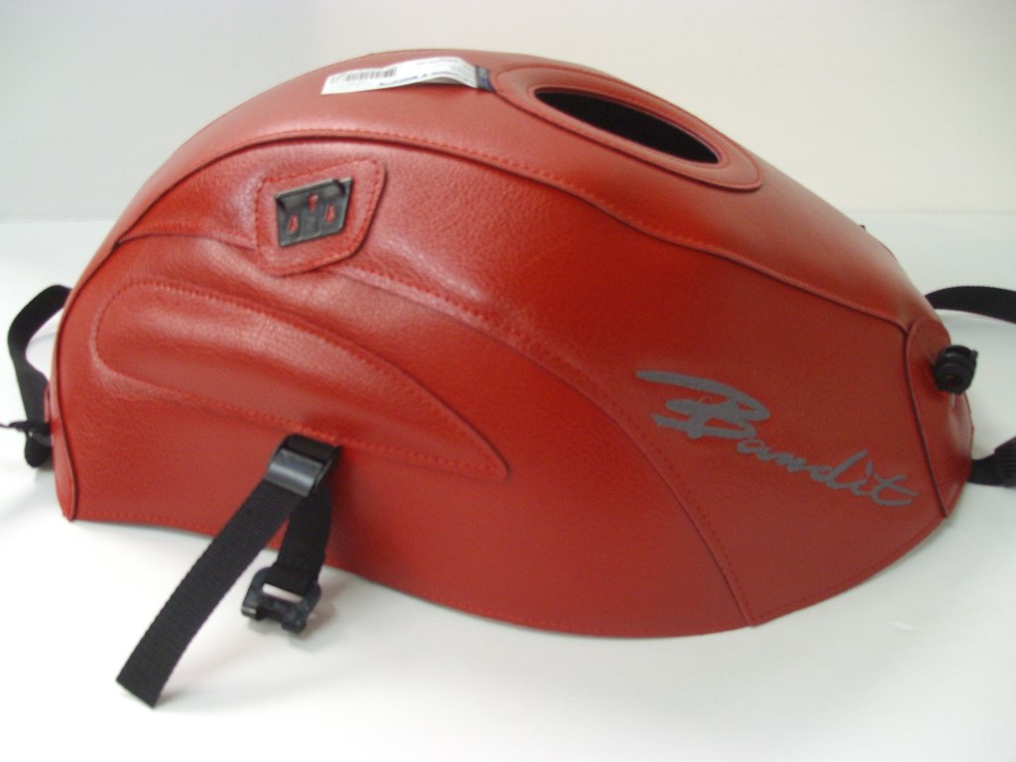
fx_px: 1057
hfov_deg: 51.4
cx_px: 508
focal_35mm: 36
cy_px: 381
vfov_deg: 39.7
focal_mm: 6
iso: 162
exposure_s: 1/50
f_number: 2.7
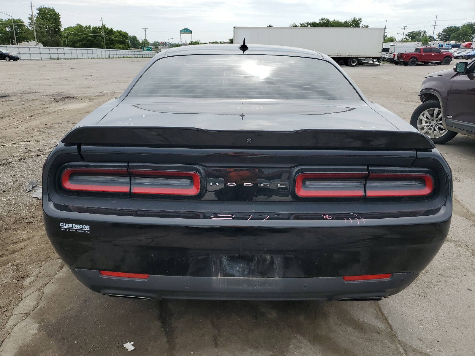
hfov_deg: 67.3
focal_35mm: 26
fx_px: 357
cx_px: 238
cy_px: 178
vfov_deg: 53.1
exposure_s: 1/2500
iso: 50
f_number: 1.5
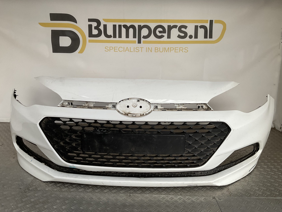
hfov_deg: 61.7
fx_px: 236
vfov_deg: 48.2
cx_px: 141
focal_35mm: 29
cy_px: 106
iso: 50
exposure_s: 1/100
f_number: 1.8
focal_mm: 3
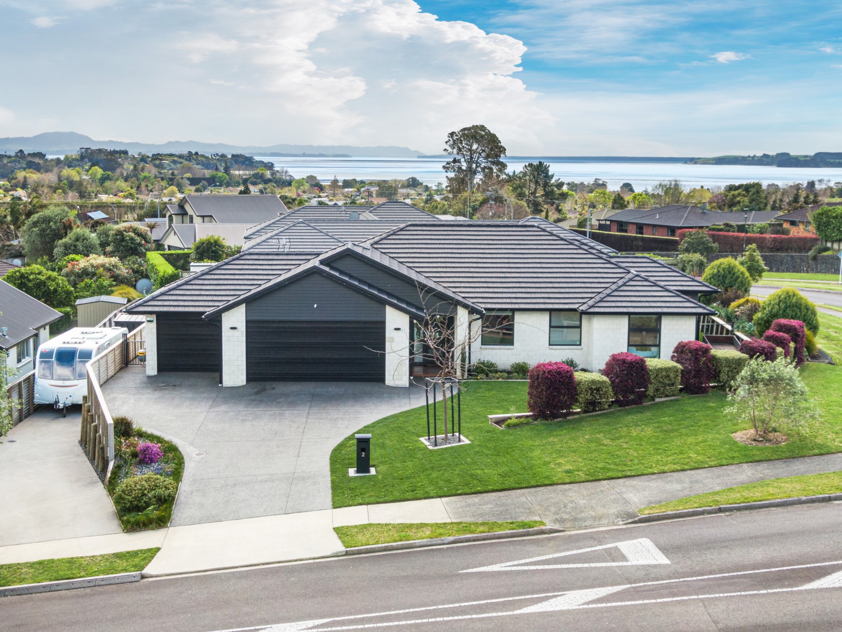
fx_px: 1192
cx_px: 419
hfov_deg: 38.9
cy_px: 315
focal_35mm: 49
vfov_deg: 29.7
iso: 100
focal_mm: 8.6
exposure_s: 1/320
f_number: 3.8
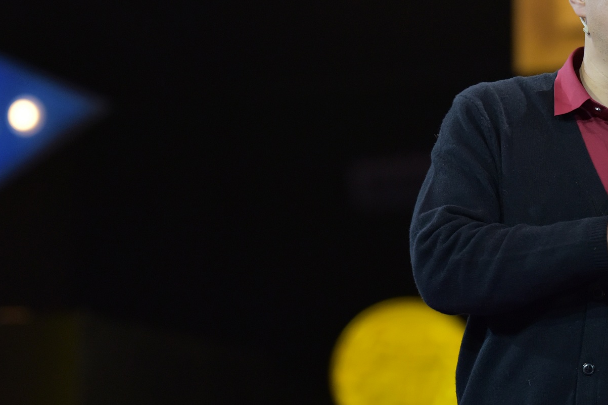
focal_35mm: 291
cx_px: 418
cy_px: 168
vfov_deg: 4.7
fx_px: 4914
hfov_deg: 7.1
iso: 1250
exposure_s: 1/200
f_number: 2.8
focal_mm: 140
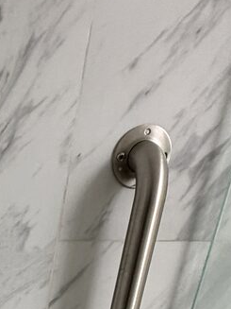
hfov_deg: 20.4
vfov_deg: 25.2
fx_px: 534
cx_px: -130
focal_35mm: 60
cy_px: 453
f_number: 2.2
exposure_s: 1/60
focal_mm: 2.22
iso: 250
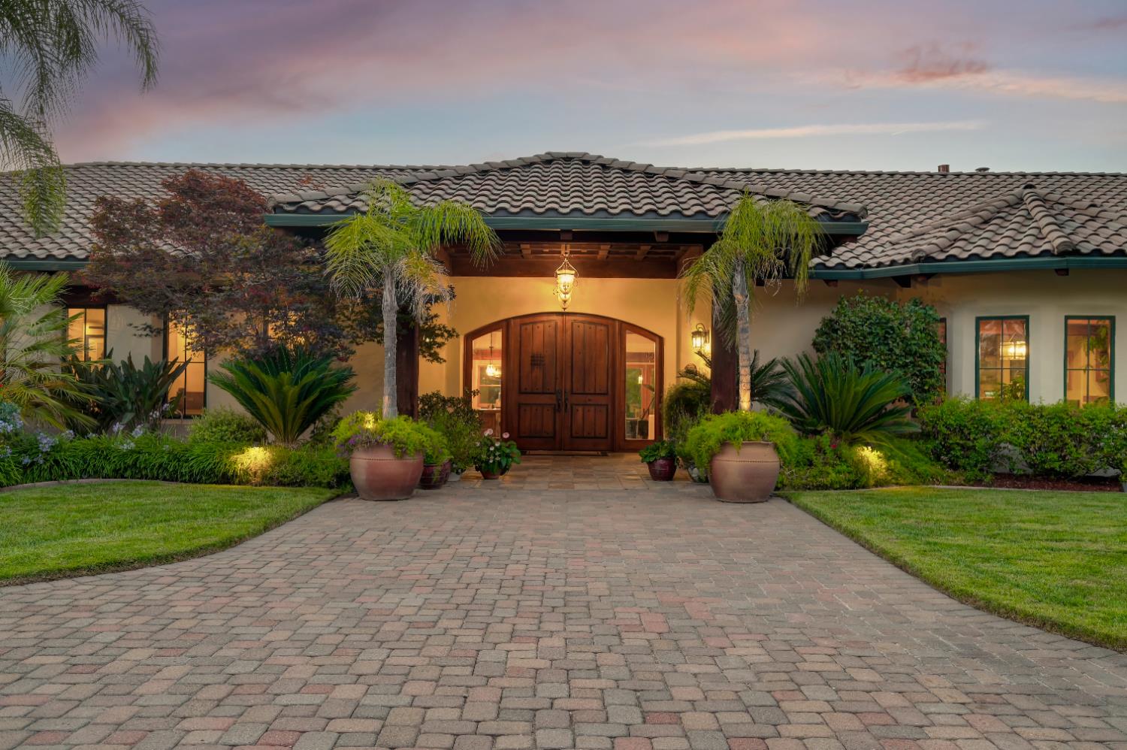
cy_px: 375
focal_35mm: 30
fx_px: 939
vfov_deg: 43.6
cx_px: 564
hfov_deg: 62.0
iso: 500
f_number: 4
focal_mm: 30
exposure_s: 1/15
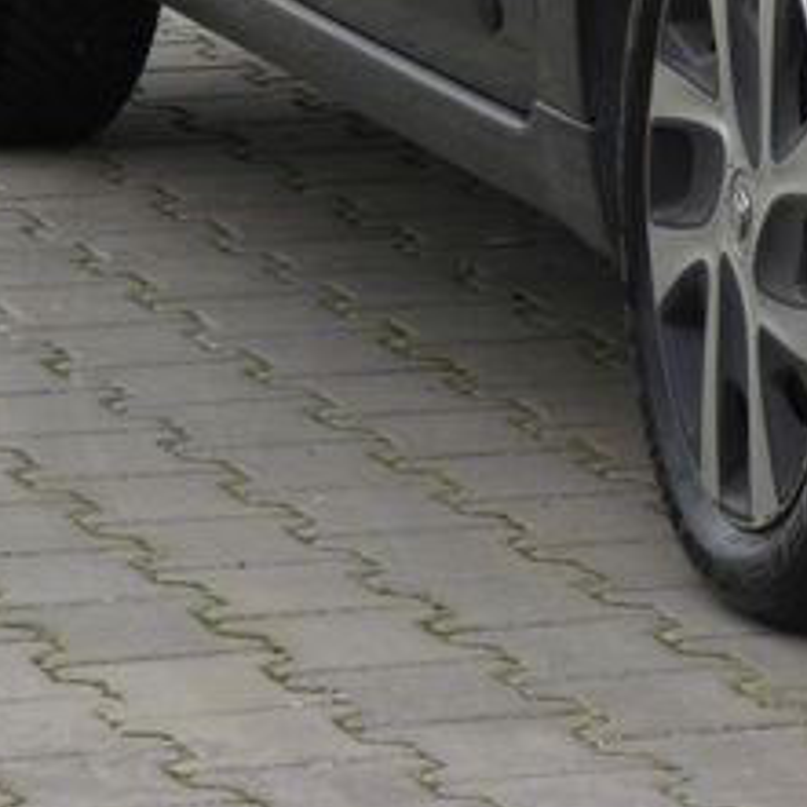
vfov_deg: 4.2
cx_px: 1413
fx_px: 10999
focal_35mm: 417
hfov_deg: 4.2
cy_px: -478
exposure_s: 1/100
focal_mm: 18.3
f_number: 5.6
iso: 80
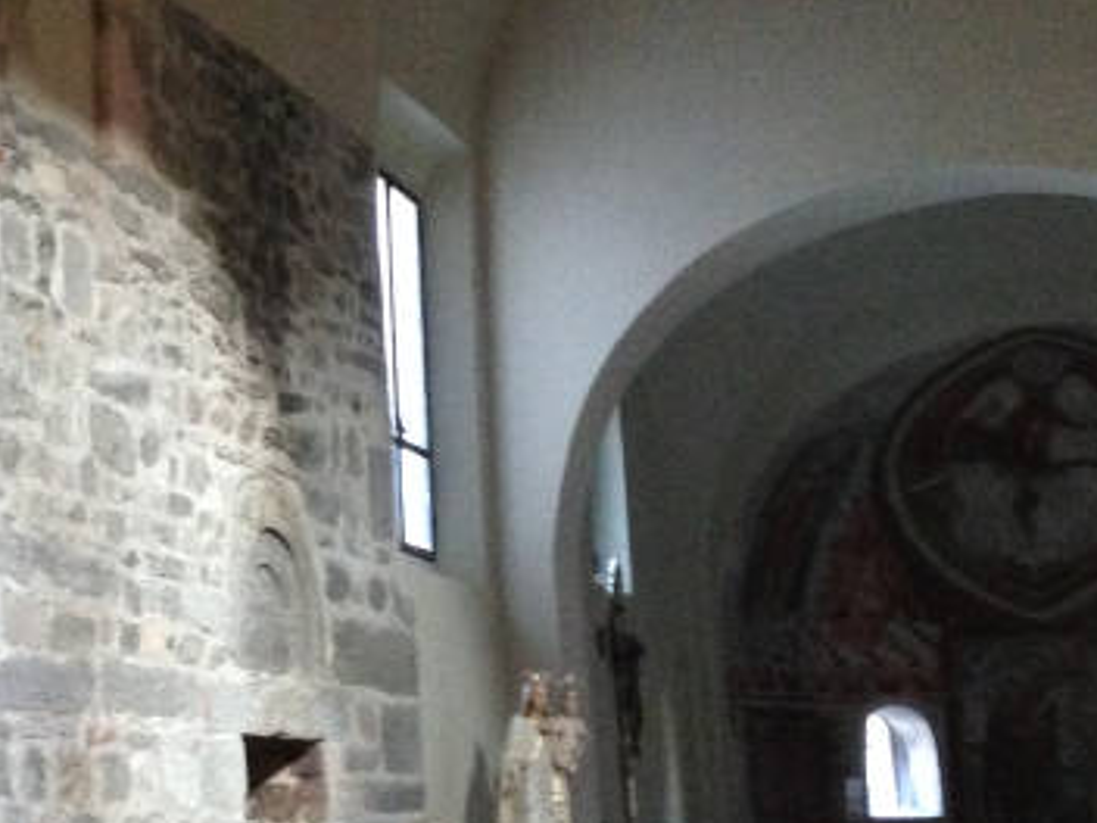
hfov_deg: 19.9
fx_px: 3042
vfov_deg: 15.4
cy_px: 517
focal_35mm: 96
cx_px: 41
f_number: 2.4
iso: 400
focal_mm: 4.12
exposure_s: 1/20
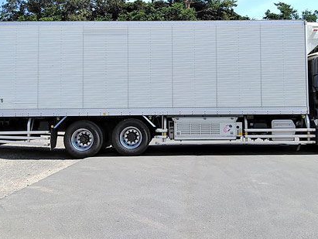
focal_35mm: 42
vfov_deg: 34.1
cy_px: 84
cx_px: 177
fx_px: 386
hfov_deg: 44.7
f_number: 2.2
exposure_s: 1/658
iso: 60
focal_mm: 3.46
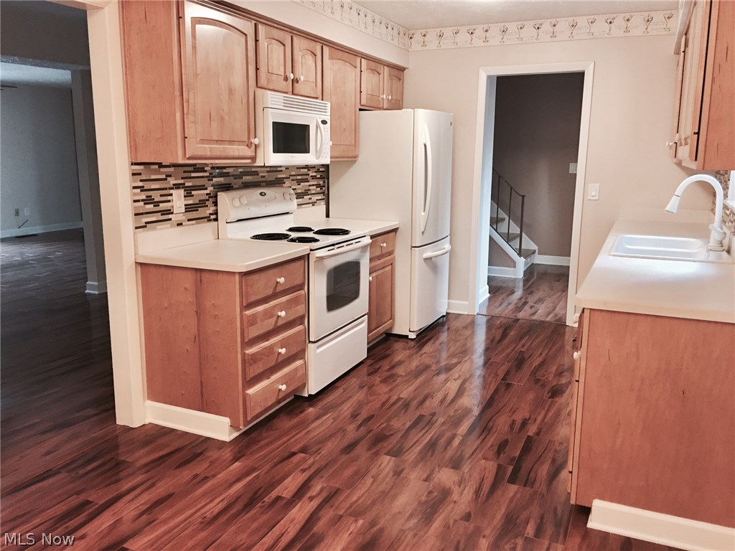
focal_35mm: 29
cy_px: 276
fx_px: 616
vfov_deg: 48.2
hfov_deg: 61.7
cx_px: 368
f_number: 2.2
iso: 50
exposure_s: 1/15
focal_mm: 4.15
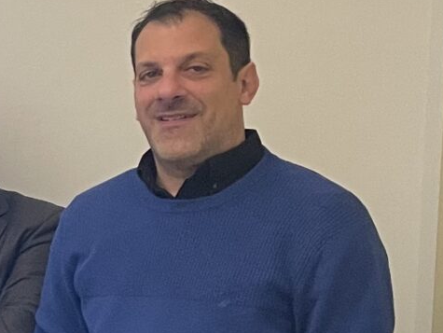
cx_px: -576
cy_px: 360
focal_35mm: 140
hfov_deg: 11.8
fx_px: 1793
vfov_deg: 10.5
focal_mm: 4.2
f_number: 1.6
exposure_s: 1/50
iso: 125
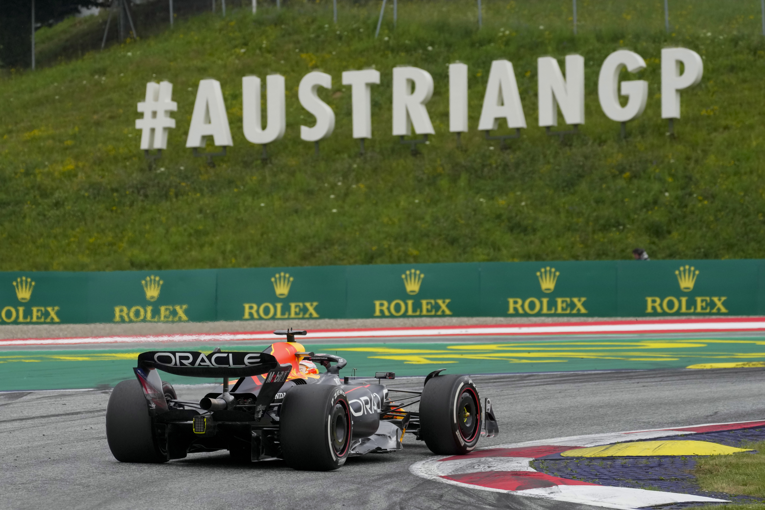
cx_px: 382
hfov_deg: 8.8
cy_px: 255
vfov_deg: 5.8
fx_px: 4993
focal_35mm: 235
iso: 1600
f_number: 7.1
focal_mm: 235
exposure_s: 1/2000
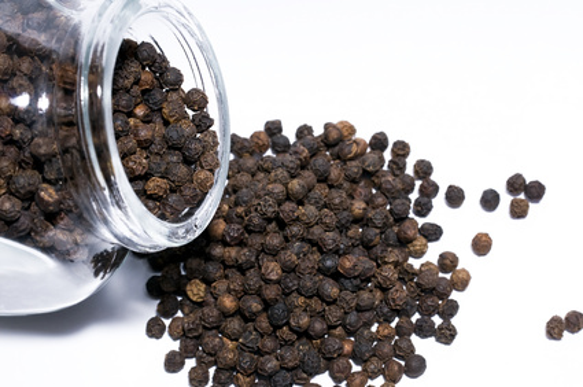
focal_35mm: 112
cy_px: 194
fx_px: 1819
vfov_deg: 12.1
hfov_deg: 18.2
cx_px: 292
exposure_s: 1/250
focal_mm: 75
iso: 200
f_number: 16
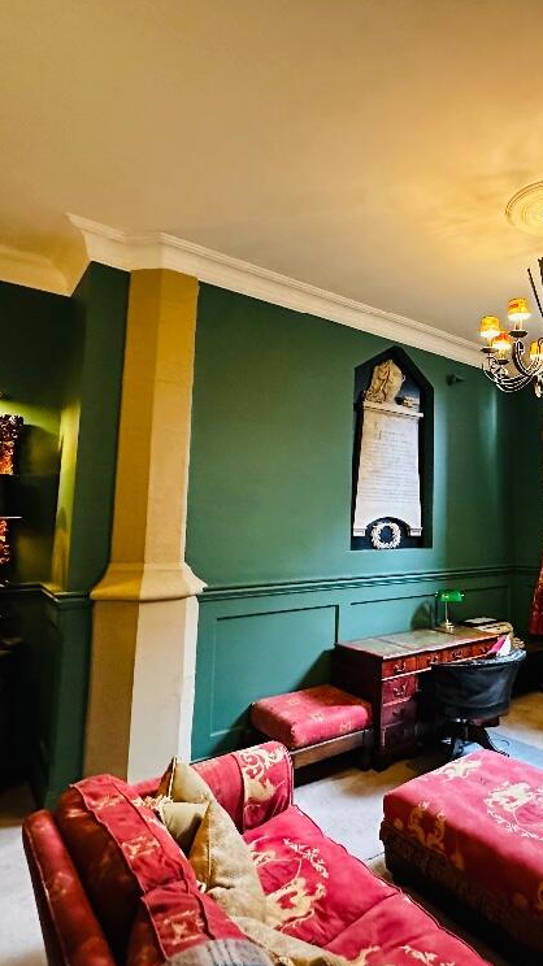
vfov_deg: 83.9
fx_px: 538
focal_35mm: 21
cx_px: 435
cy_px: 474
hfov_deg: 50.3
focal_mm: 2.22
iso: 800
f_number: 2.2
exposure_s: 1/50
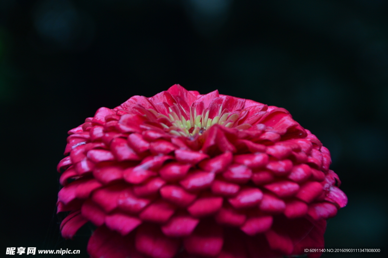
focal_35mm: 300
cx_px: 194
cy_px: 129
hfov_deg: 6.9
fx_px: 3231
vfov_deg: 4.6
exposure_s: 1/80
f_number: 8
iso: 320
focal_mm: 200
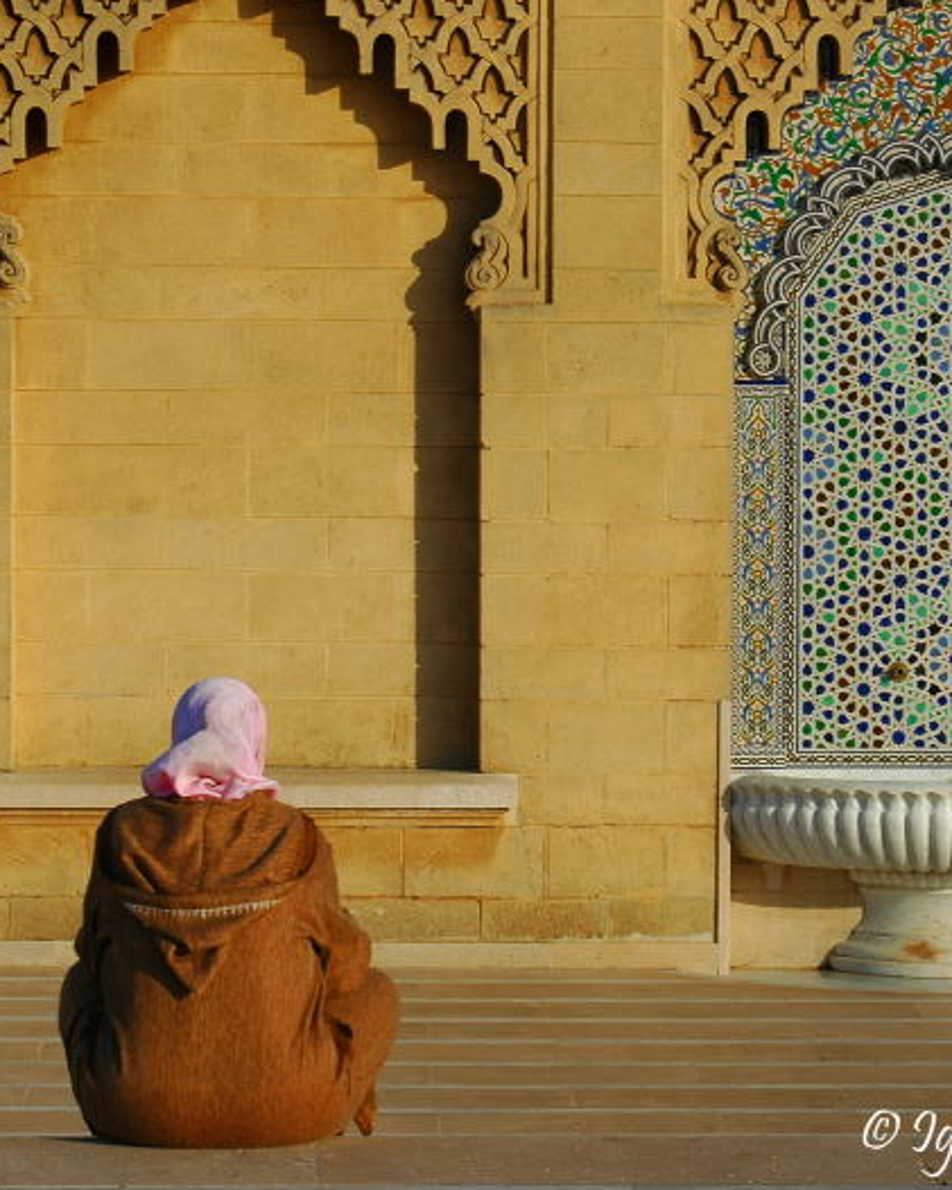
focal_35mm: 171
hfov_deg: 9.0
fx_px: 6021
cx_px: 423
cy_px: 598
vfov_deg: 11.3
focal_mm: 80
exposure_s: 1/125
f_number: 20
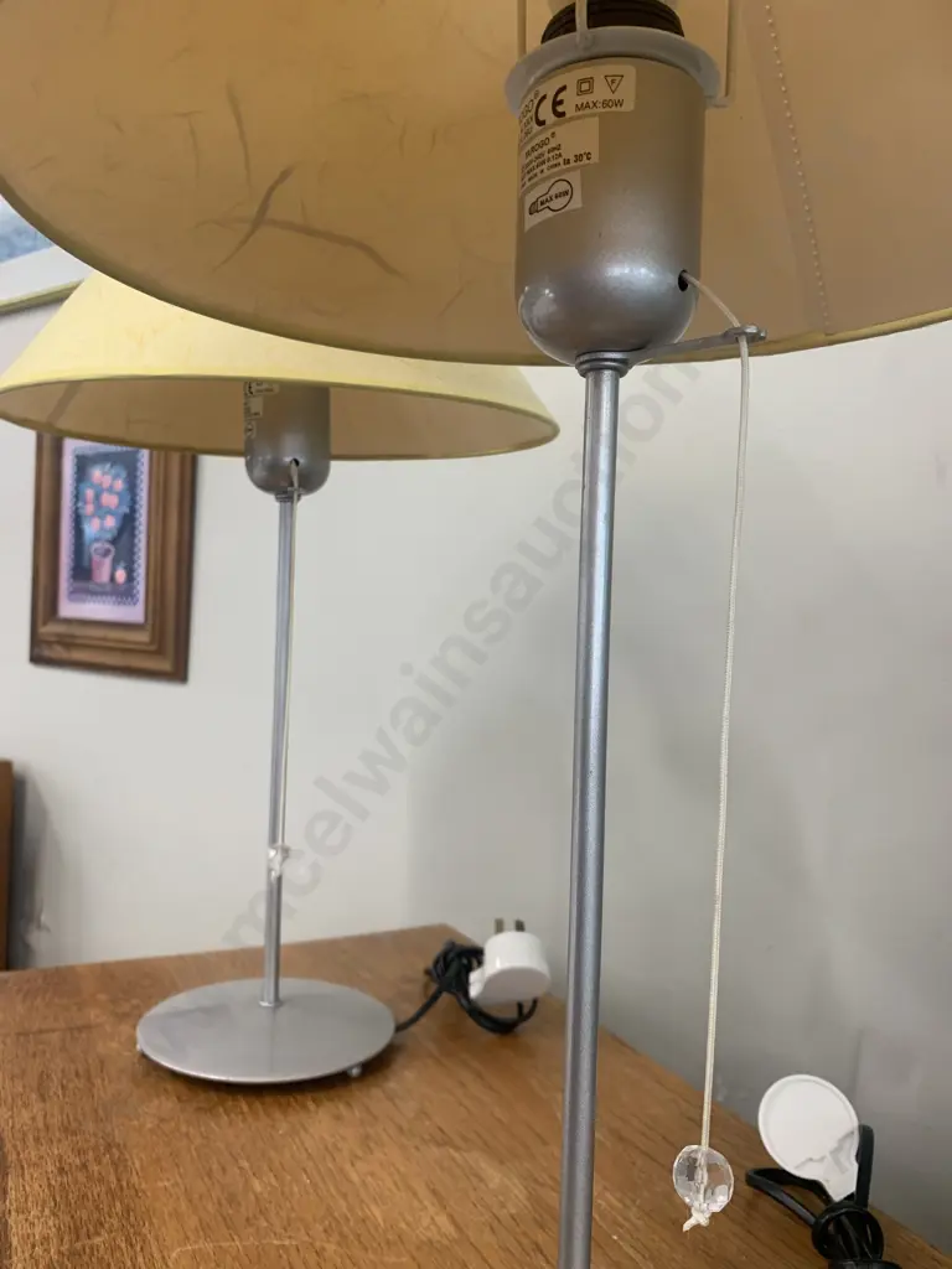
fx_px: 953
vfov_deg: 67.3
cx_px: 476
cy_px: 634
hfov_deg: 53.1
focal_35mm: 26
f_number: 1.8
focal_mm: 4.25
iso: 50
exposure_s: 1/50
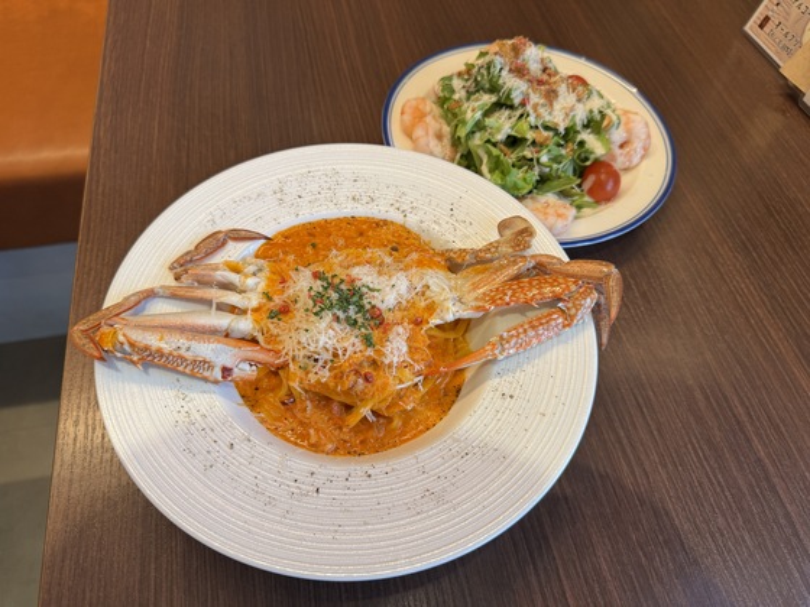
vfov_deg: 56.8
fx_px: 562
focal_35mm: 24
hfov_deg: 71.6
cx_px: 405
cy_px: 304
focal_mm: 6.76
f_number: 1.78
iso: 125
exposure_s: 1/100
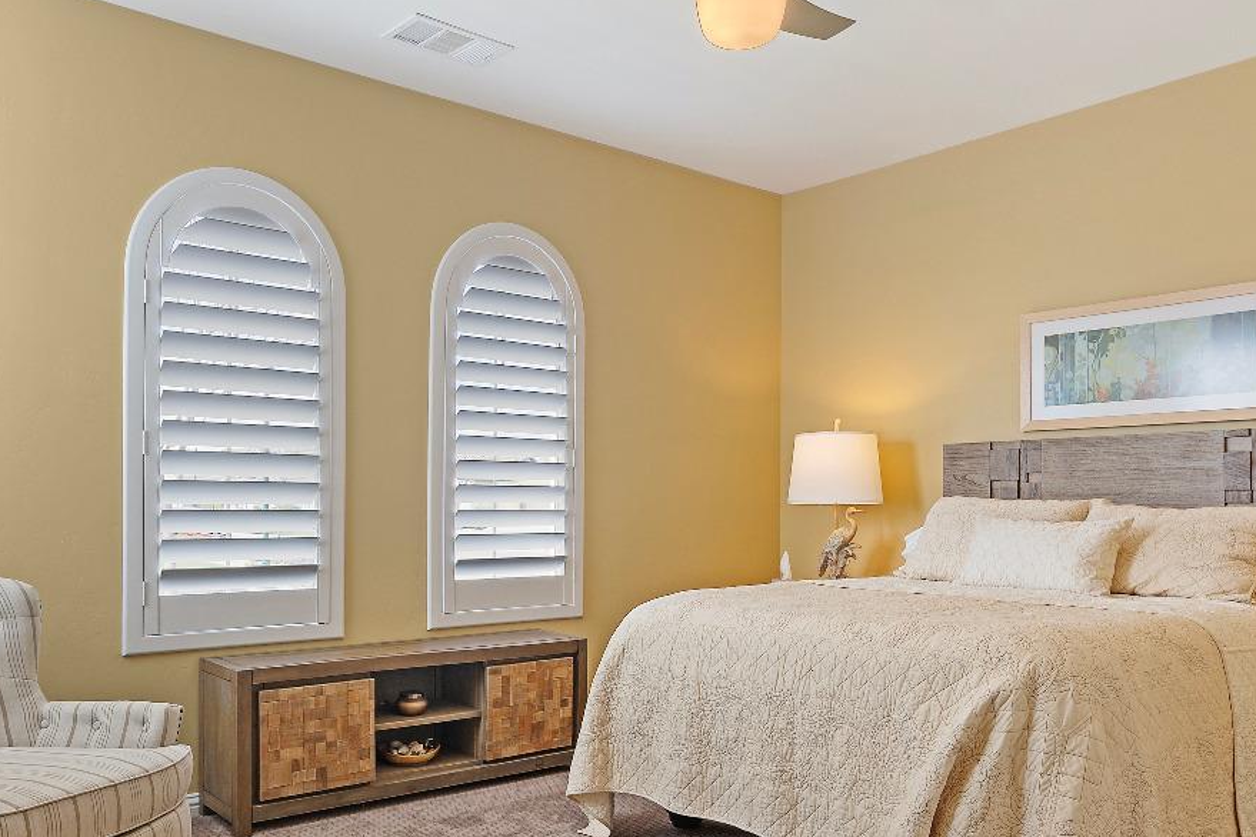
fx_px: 1012
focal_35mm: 29
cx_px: 584
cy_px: 503
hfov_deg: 63.6
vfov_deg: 44.7
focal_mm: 17
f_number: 7.1
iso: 160
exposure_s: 1/6
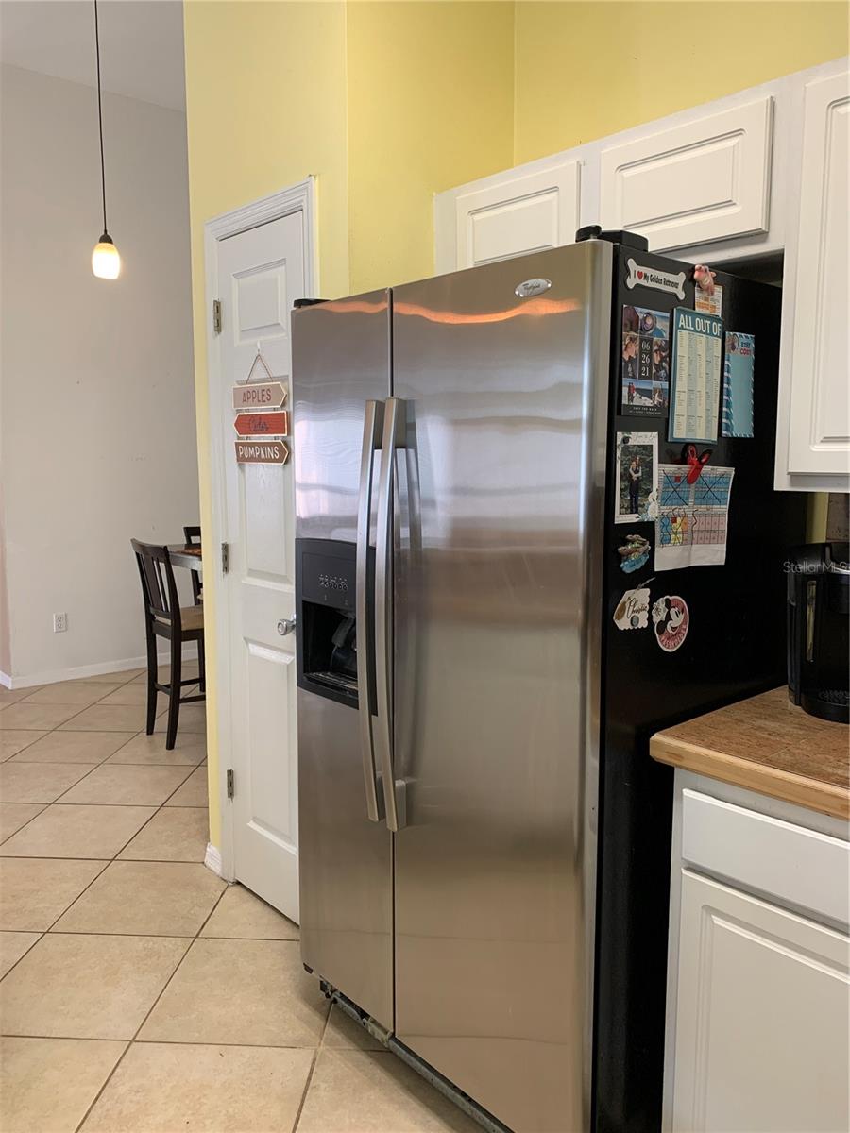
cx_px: 425
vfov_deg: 67.3
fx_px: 851
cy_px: 566
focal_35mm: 26
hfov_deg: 53.1
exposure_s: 1/60
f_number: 1.8
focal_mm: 4.25
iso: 80
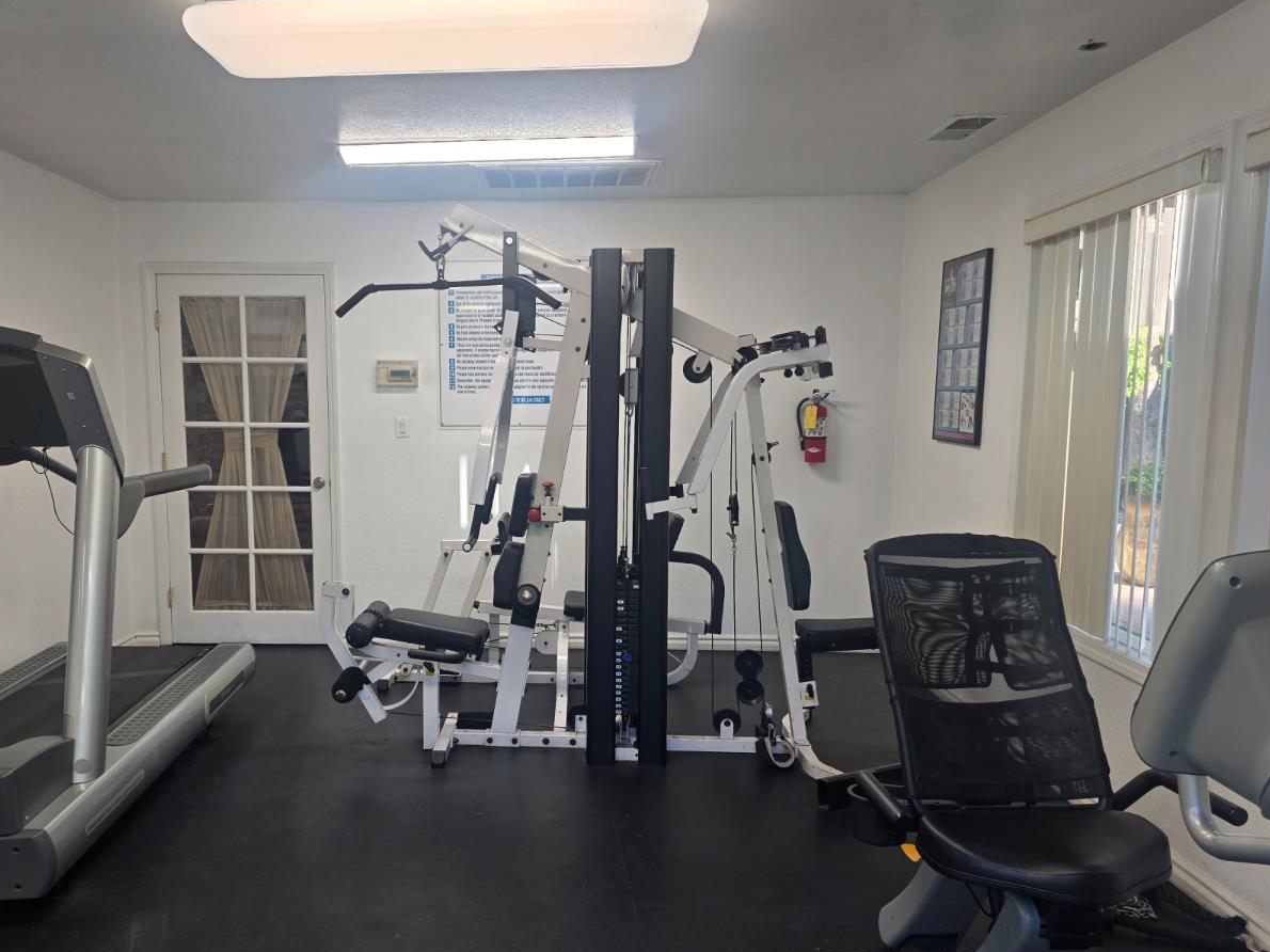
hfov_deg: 61.2
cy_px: 523
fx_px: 1064
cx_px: 510
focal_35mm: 29
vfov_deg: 48.1
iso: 50
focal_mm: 6.3
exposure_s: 1/120
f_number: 1.7
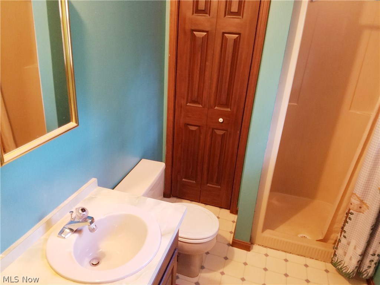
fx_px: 285
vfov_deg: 53.1
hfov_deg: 67.3
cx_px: 190
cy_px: 142
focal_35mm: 26
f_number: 1.7
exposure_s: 1/13
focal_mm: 4.2
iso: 200
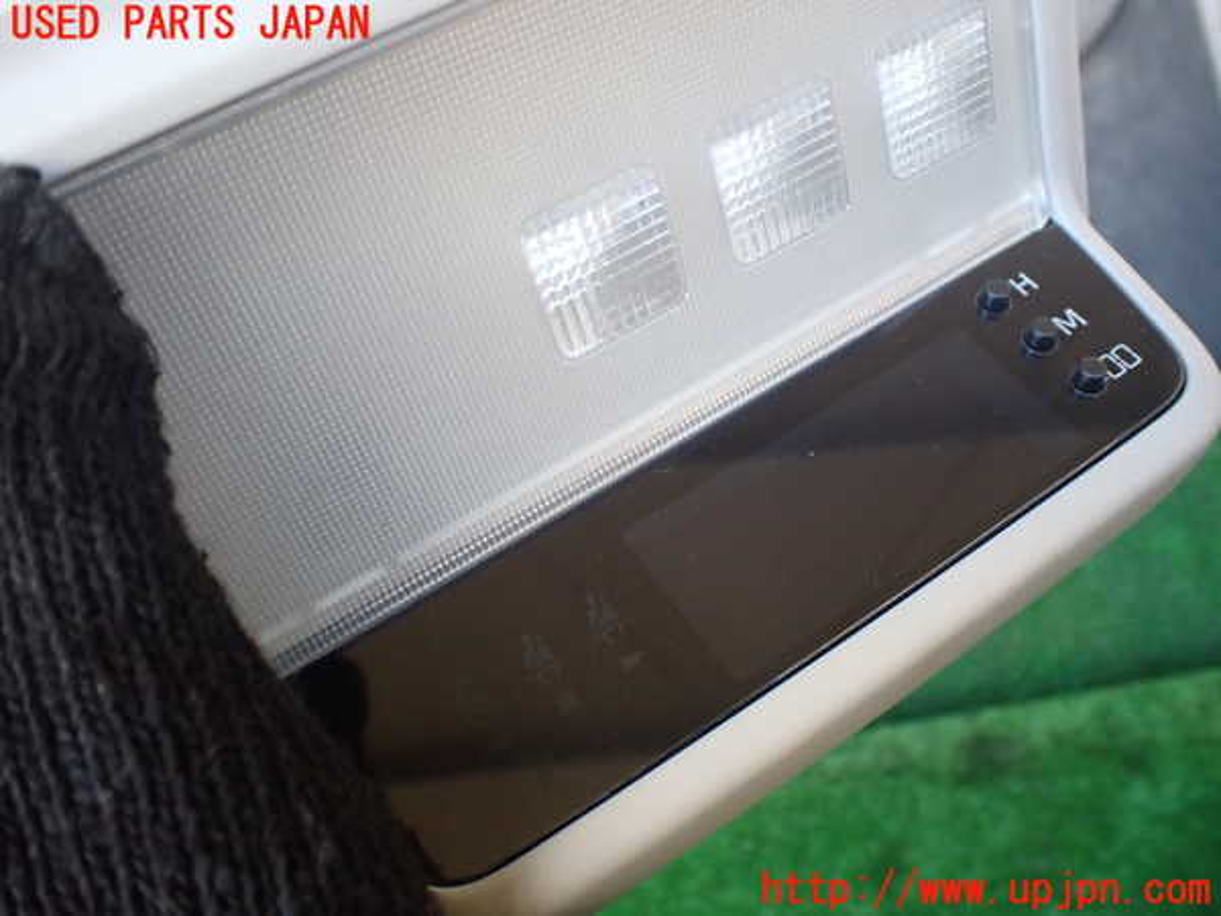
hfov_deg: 60.0
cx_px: 610
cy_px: 458
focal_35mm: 30
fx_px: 1058
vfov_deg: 46.8
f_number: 2.3
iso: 500
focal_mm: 5.4
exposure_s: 1/125
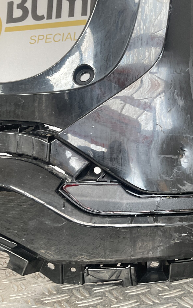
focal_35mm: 42
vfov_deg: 47.2
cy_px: 152
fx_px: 354
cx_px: 178
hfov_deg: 29.2
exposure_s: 1/60
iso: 40
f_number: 1.8
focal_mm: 3
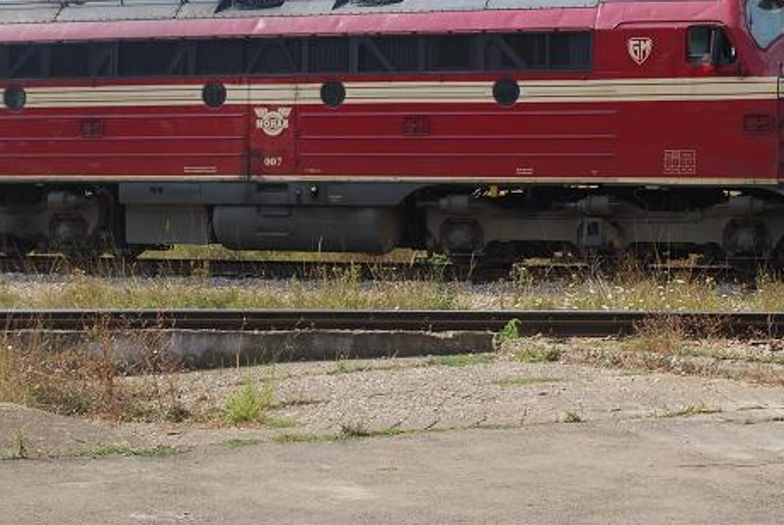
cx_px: 326
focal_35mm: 96
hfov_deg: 21.2
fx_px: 2093
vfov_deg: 14.2
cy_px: 108
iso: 100
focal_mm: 38
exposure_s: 1/200
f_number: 7.1
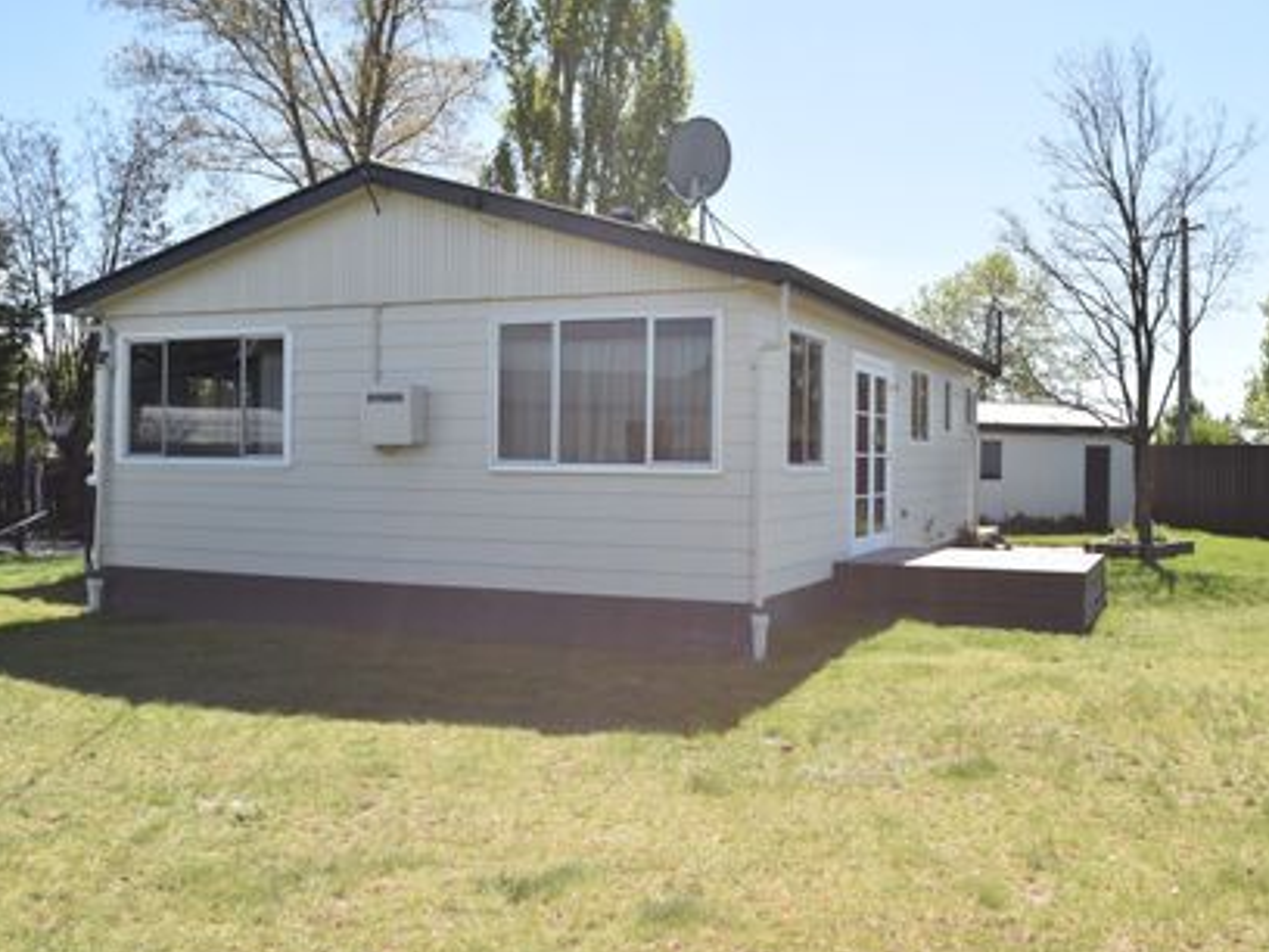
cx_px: 715
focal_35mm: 32
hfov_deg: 57.3
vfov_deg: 44.7
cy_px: 484
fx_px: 1157
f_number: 9
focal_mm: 19
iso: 200
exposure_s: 1/320
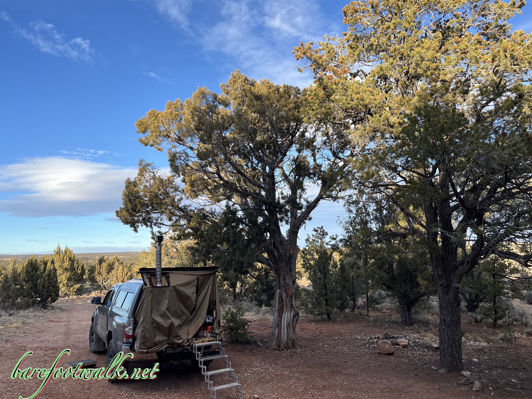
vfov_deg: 49.7
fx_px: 430
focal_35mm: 28
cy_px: 199
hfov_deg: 63.4
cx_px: 282
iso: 50
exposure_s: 1/1018
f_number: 1.6
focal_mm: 5.1
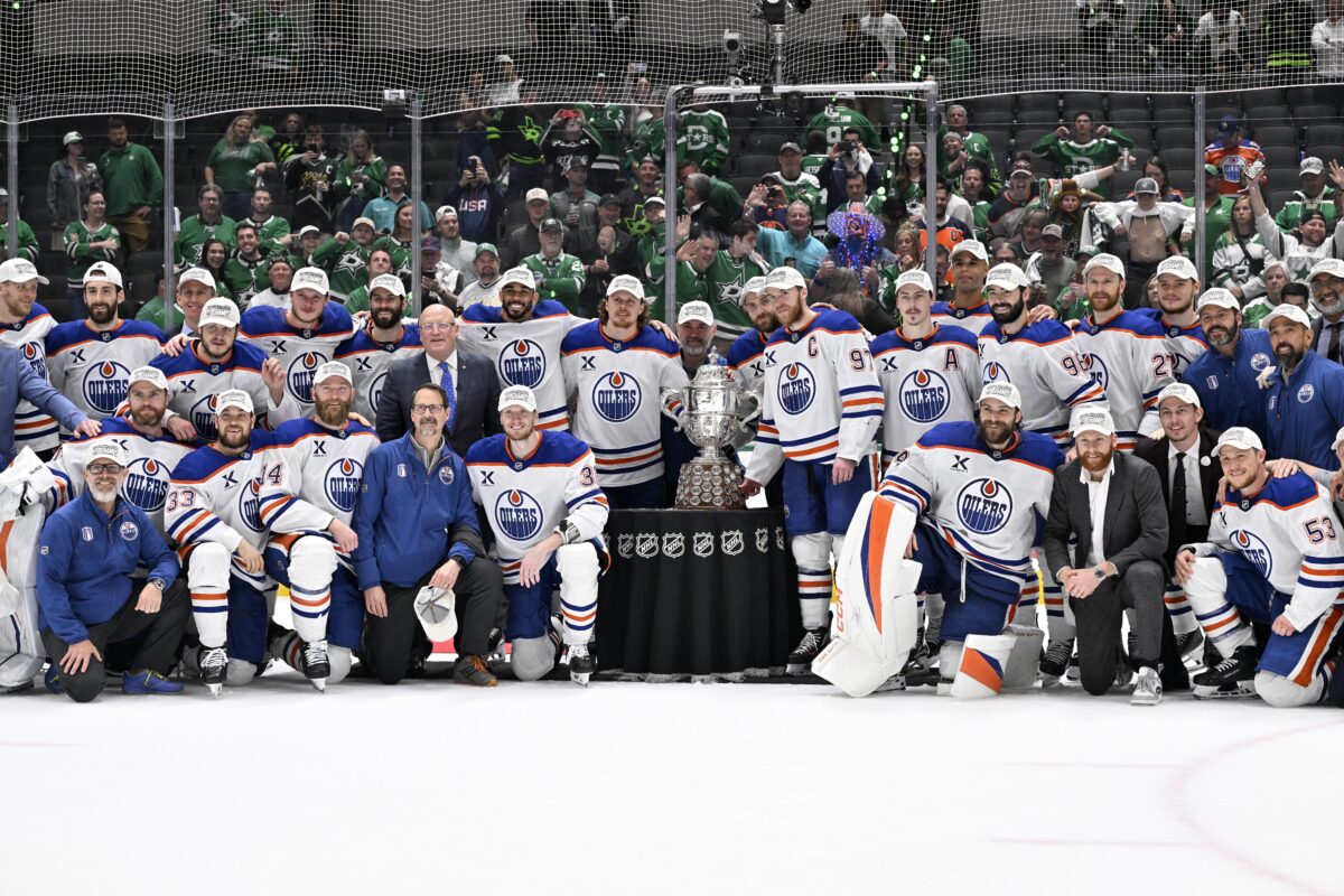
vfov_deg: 19.5
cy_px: 448
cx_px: 672
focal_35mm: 70
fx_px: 2613
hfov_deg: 28.8
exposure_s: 1/640
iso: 2500
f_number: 5.6
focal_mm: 70
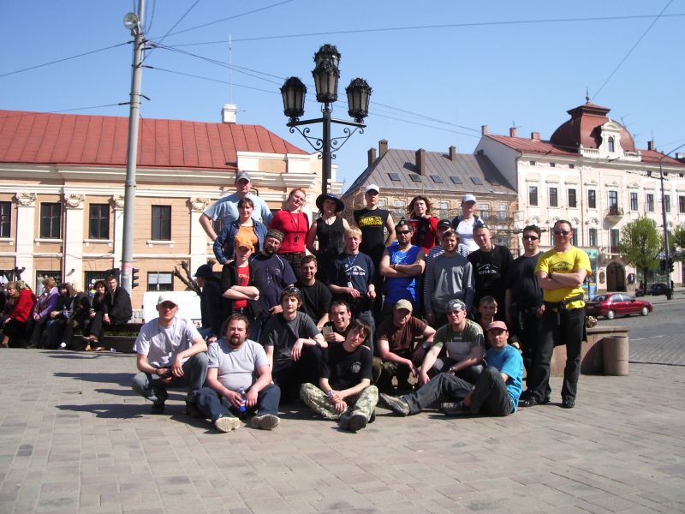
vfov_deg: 40.7
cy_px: 257
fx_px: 693
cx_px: 342
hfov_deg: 52.6
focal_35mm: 35
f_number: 4.3
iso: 50
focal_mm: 5.8
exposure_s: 1/500
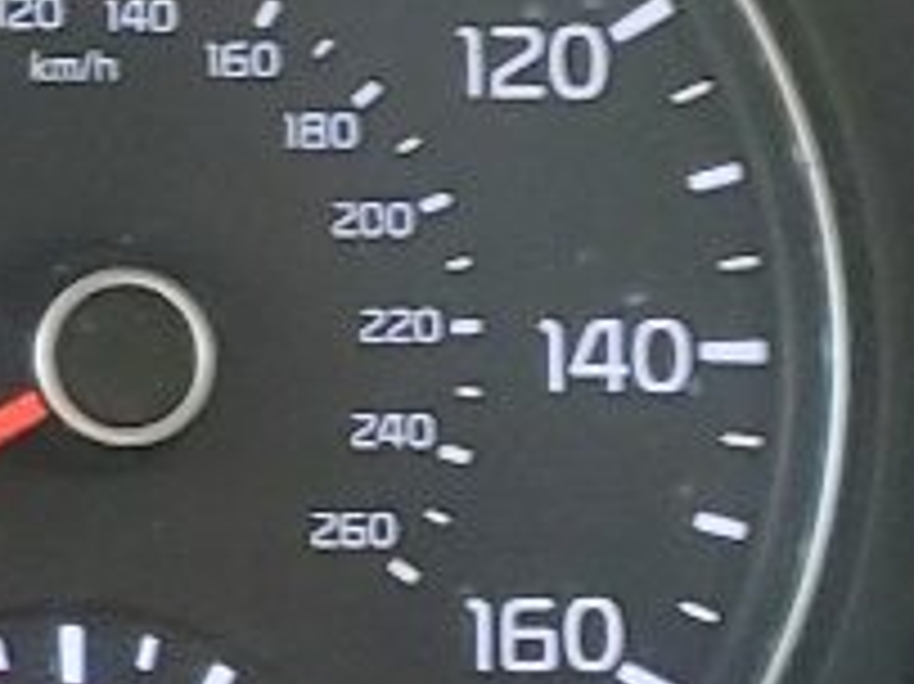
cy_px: 126
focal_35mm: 205
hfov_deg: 8.5
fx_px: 5410
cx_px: -1540
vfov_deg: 7.2
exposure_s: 1/120
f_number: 1.5
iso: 66
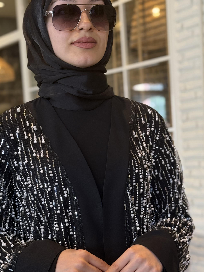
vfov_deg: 26.6
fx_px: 574
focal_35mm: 73
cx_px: 87
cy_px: 161
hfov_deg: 20.2
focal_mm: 6.76
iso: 100
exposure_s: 1/50
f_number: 1.78
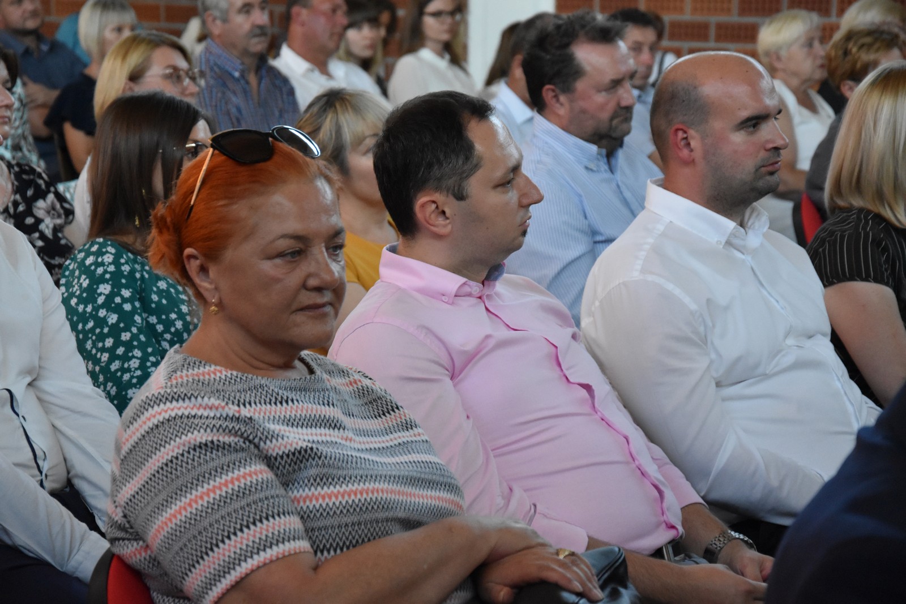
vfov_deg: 12.2
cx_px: 453
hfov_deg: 18.2
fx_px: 2831
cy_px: 302
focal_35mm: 112
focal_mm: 75
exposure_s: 1/160
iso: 3200
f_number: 5.3
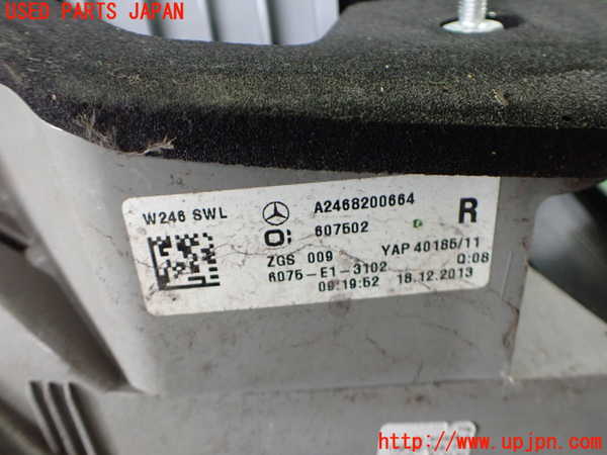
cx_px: 304
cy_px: 228
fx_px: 526
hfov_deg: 60.0
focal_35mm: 30
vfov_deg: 46.8
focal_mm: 5.4
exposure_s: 1/100
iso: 800
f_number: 2.3
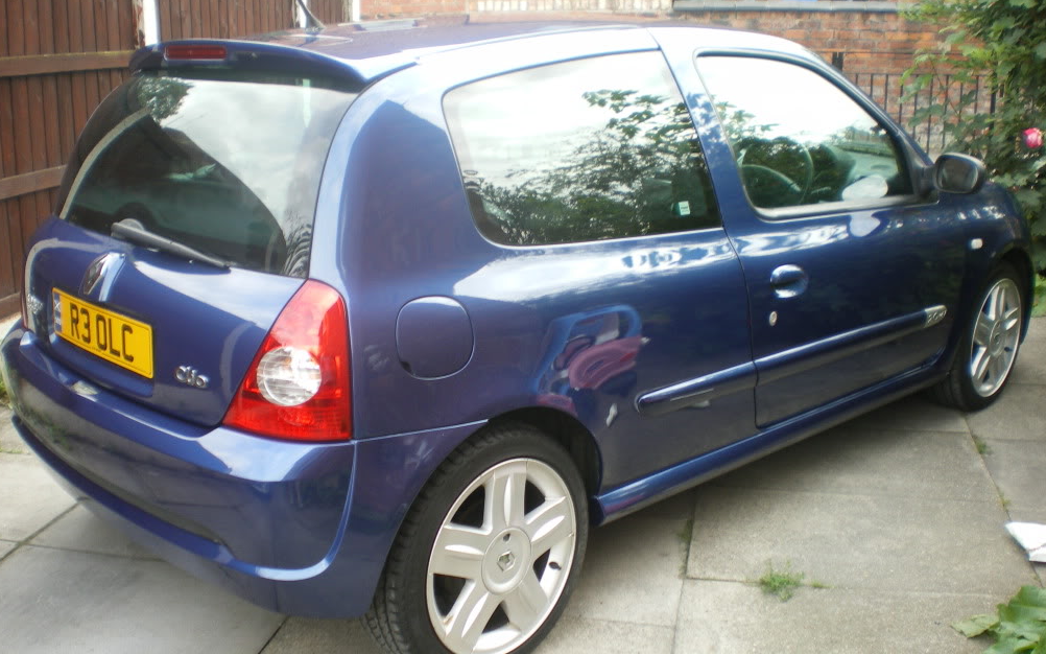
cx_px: 520
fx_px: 1112
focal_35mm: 39
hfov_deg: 50.4
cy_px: 345
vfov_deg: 32.8
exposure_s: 1/50
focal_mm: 6.3
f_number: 3.1
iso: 80
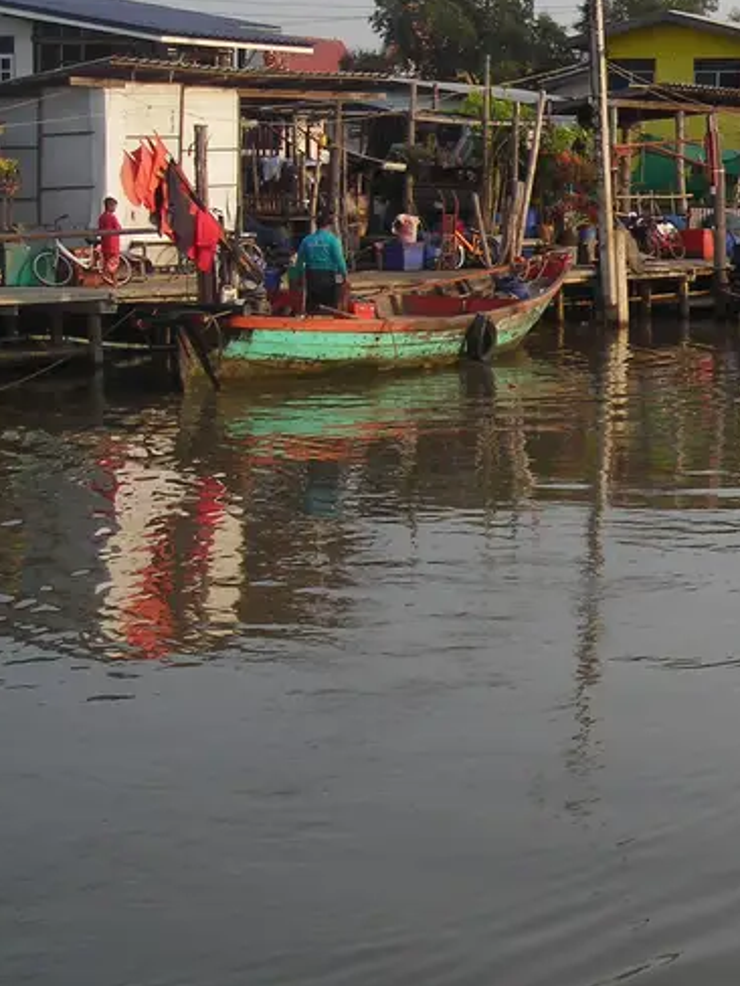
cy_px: 408
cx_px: 1044
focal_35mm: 83
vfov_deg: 23.5
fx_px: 2366
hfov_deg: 16.5
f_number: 3.2
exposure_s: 1/291
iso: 50
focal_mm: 6.3
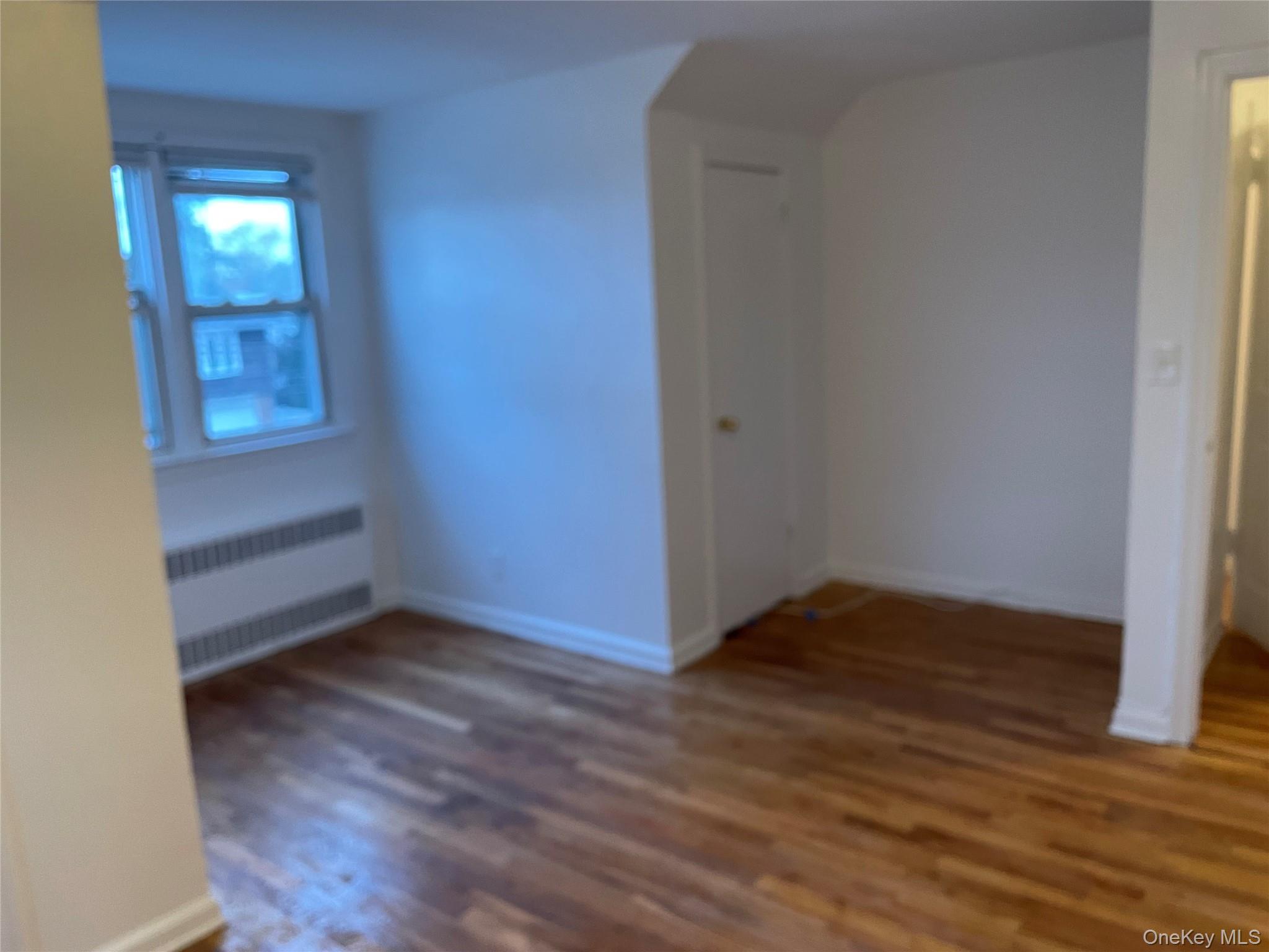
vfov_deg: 53.1
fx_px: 953
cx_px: 634
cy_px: 476
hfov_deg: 67.3
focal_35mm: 26
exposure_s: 1/40
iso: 400
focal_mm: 4.2
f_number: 1.6
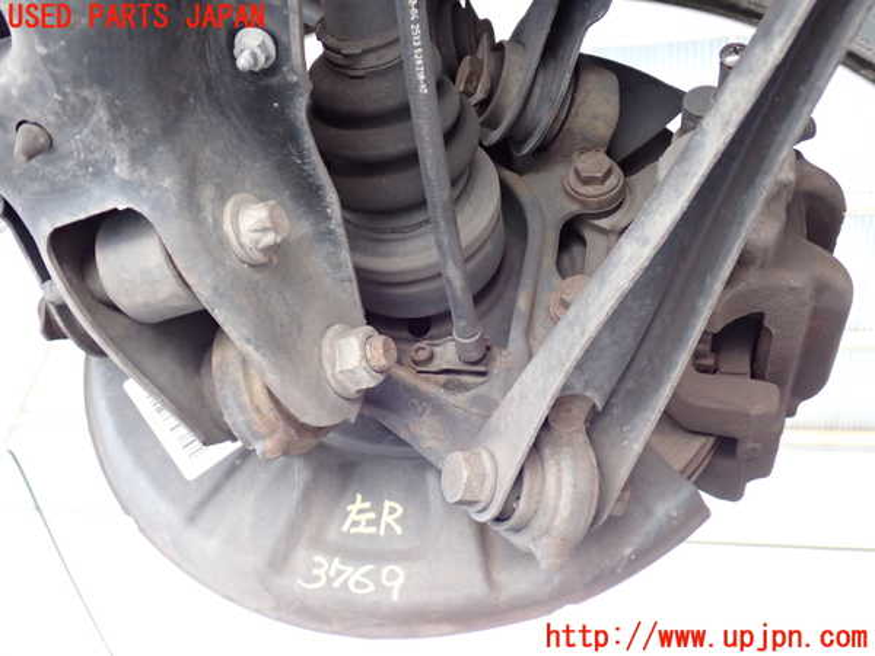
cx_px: 438
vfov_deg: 37.7
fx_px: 961
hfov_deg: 49.0
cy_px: 328
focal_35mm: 38
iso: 640
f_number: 2.7
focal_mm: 6.83
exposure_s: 1/40
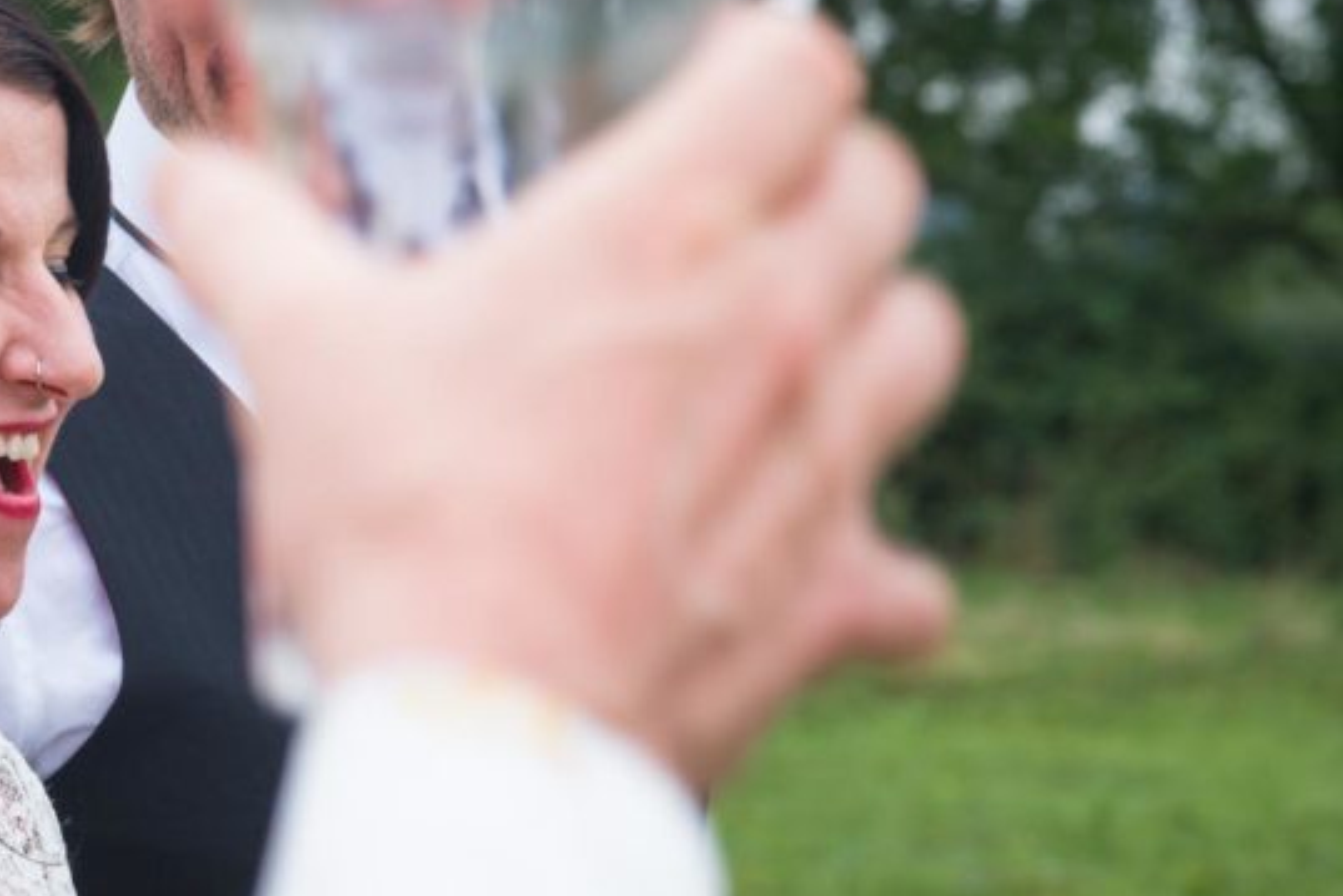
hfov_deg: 10.3
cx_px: 467
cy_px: 253
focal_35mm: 200
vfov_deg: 6.9
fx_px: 7463
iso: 640
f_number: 9
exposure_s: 1/250
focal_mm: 105
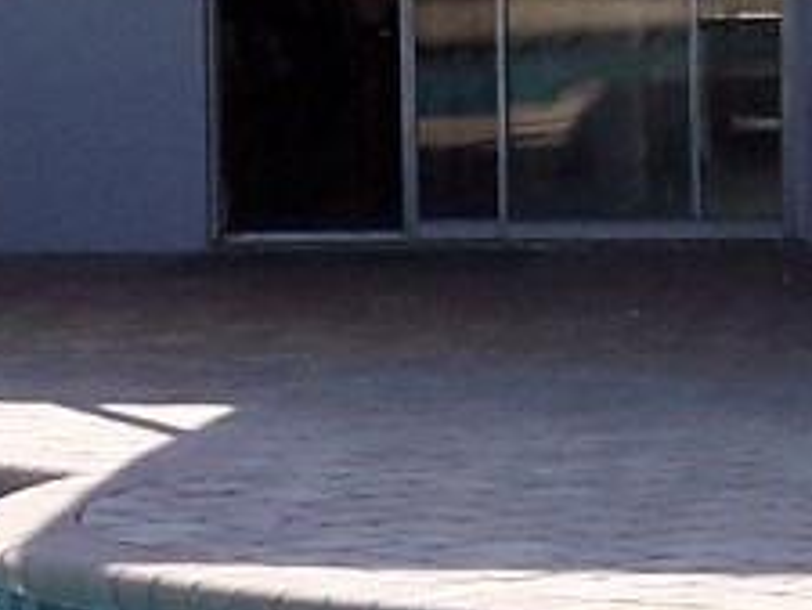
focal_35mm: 259
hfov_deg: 7.6
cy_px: 415
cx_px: 76
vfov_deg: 5.7
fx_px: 6079
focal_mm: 8
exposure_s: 1/500
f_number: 3.4
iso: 100
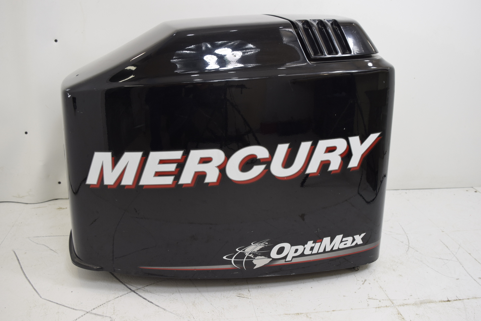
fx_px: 461
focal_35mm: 34
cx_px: 240
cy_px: 160
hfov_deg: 55.1
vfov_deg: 38.4
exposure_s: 1/125
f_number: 6.3
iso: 400
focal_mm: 23
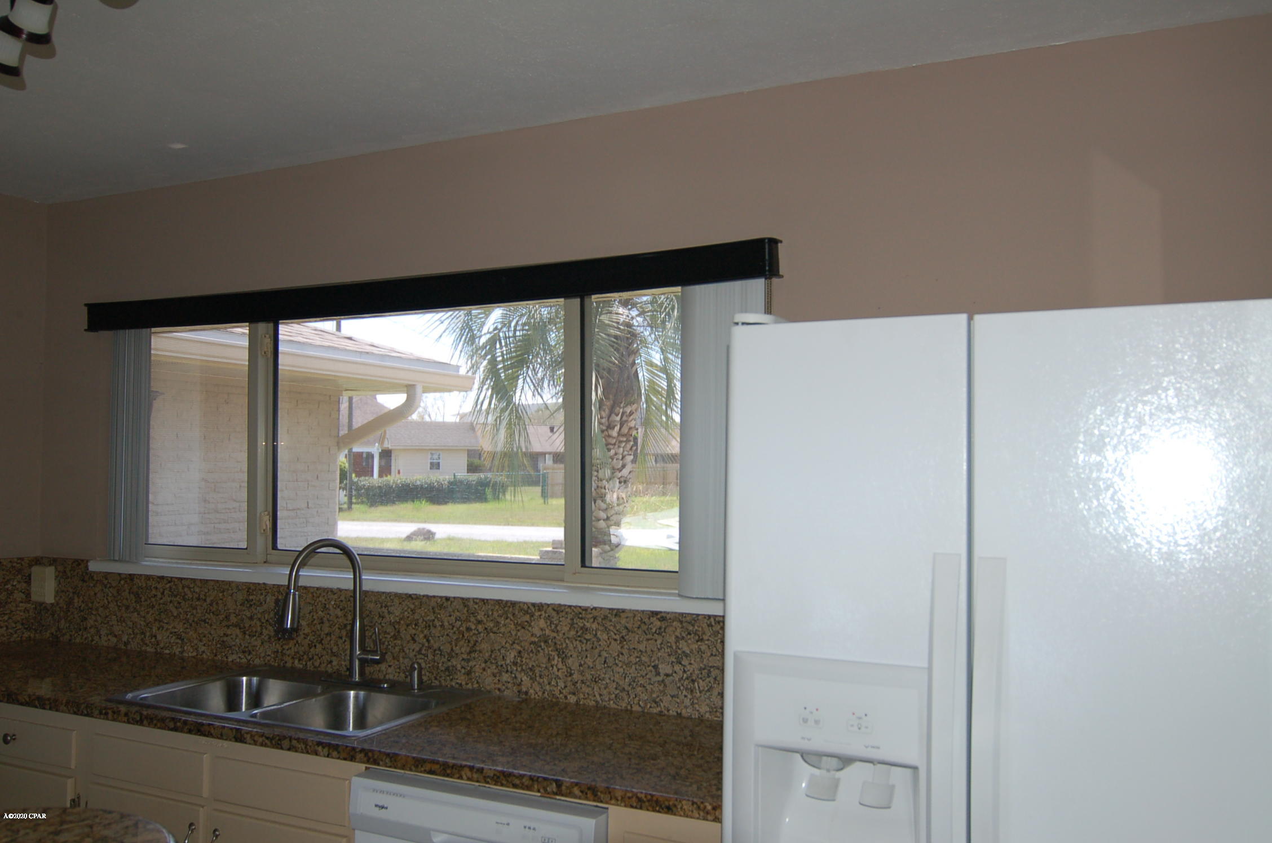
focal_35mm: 30
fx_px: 1058
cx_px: 636
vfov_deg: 43.5
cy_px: 422
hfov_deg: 62.0
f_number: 4
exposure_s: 1/400
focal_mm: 20
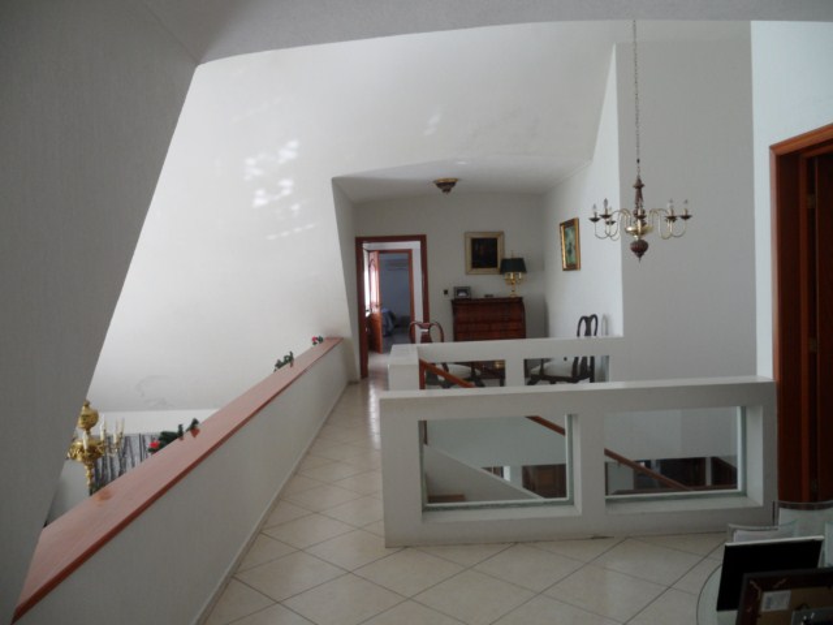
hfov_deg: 65.3
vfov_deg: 51.4
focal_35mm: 27
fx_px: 650
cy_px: 312
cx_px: 416
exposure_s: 1/45
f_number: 3.5
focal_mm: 4.9
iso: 100
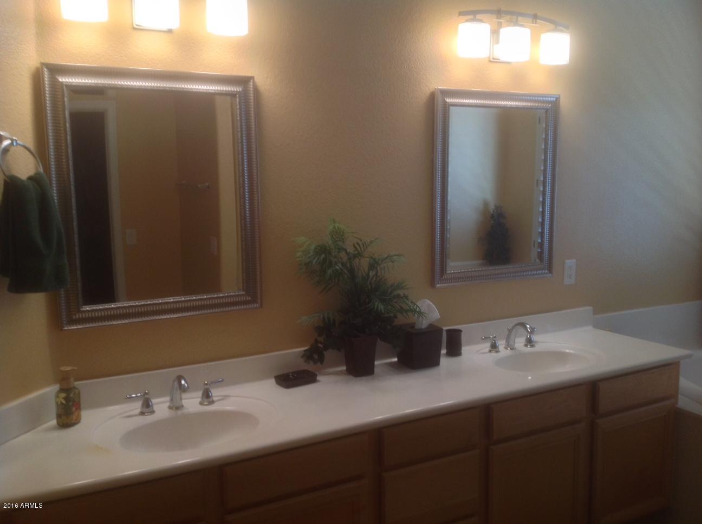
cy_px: 262
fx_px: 709
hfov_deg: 52.7
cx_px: 351
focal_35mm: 35
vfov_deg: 40.6
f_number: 2.4
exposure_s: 1/24
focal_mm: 4.28
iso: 50
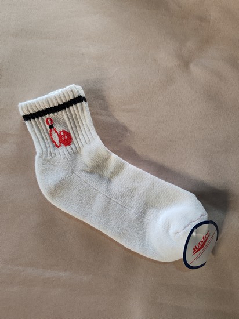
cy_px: 160
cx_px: 120
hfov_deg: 51.3
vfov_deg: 65.3
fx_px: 249
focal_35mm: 27
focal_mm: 6.12
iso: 2000
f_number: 1.9
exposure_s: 1/100
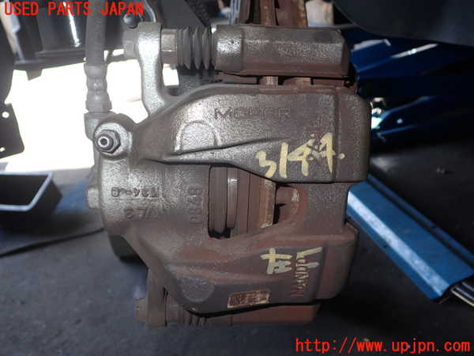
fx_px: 411
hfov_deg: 60.0
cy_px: 178
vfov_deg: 46.8
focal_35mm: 30
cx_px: 237
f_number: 6.3
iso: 200
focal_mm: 5.4
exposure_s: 1/30
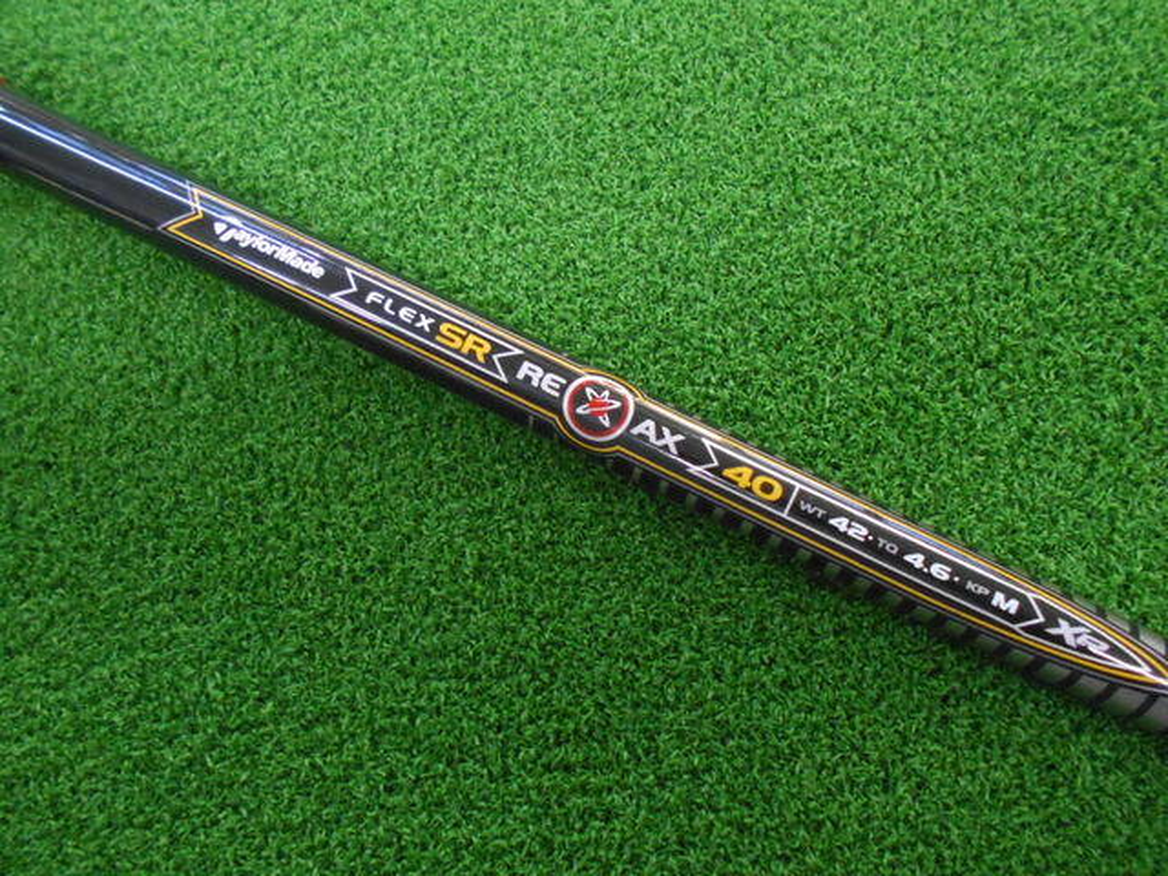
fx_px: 877
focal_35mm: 26
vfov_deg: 53.1
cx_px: 584
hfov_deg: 67.3
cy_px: 438
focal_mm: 4.6
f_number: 3.2
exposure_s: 1/80
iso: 800
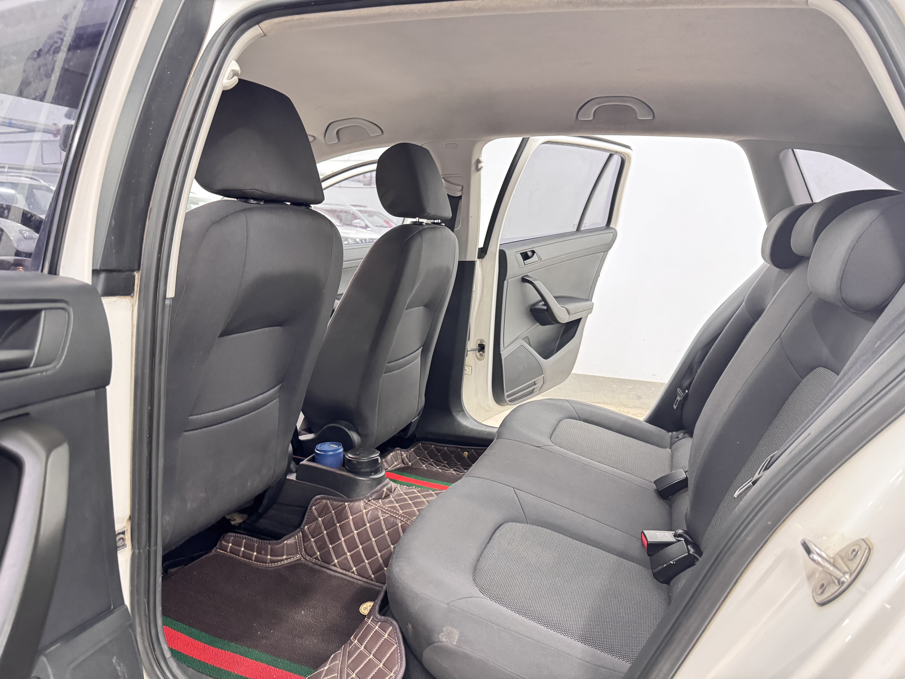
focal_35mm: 24
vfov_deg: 56.8
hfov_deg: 71.6
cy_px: 340
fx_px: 627
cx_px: 452
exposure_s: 1/25
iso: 1000
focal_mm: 6.76
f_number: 1.78
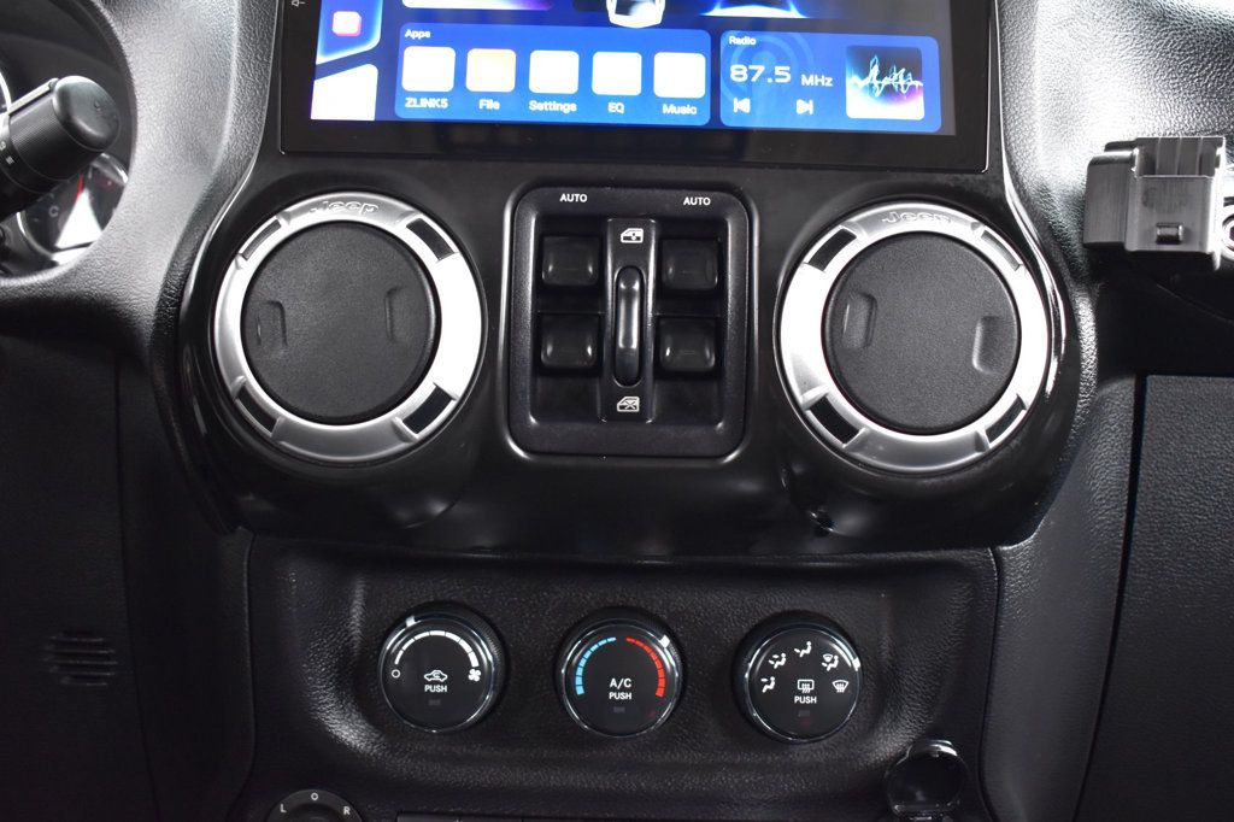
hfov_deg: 46.4
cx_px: 617
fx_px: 1439
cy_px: 411
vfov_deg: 31.9
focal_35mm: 42
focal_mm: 28
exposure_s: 1/5
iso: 1600
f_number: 4.2
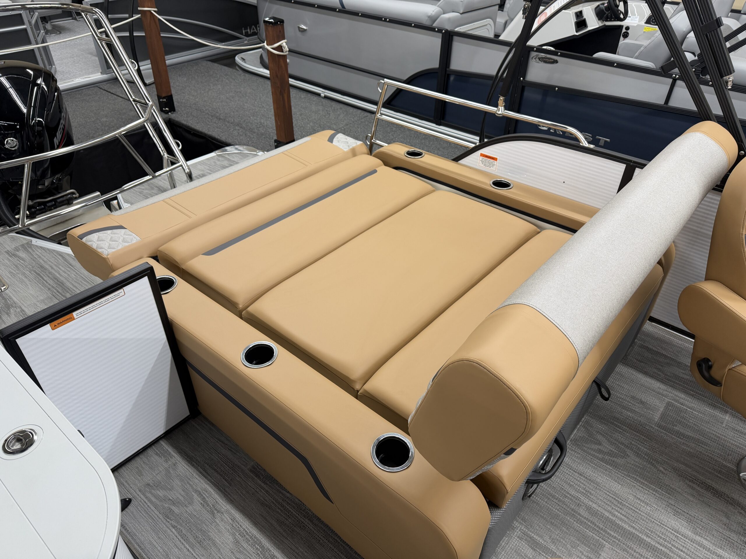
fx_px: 517
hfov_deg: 71.6
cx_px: 373
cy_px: 280
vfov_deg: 56.8
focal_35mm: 24
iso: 125
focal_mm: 6.76
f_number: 1.78
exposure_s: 1/60
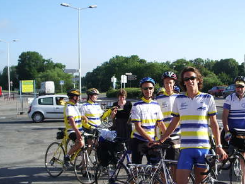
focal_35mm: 54
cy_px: 109
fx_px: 382
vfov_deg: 27.0
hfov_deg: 35.2
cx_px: 165
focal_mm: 5.8
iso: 50
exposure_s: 1/200
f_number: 4.3
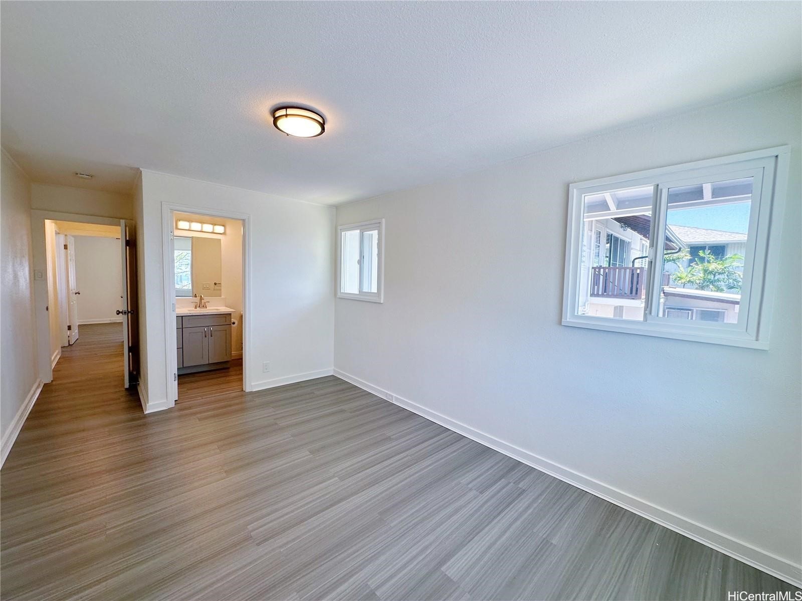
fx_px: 324
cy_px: 300
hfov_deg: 102.1
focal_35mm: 14
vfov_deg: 85.7
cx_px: 401
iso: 64
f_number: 2.2
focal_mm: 2.22
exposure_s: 1/120
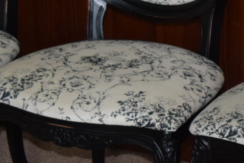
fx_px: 1106
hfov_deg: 12.4
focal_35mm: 163
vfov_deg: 8.4
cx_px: 275
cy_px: 87
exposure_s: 1/60
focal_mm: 22
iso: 1100
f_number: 3.8
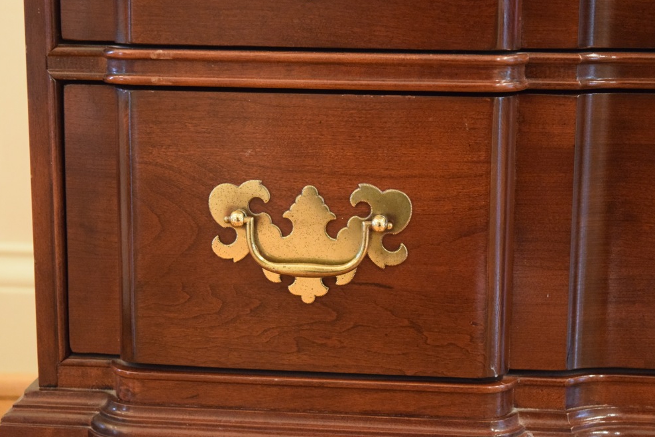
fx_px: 1519
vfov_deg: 16.4
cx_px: 327
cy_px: 218
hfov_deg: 24.3
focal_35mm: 84
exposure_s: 1/20
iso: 6400
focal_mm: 55
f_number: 5.6
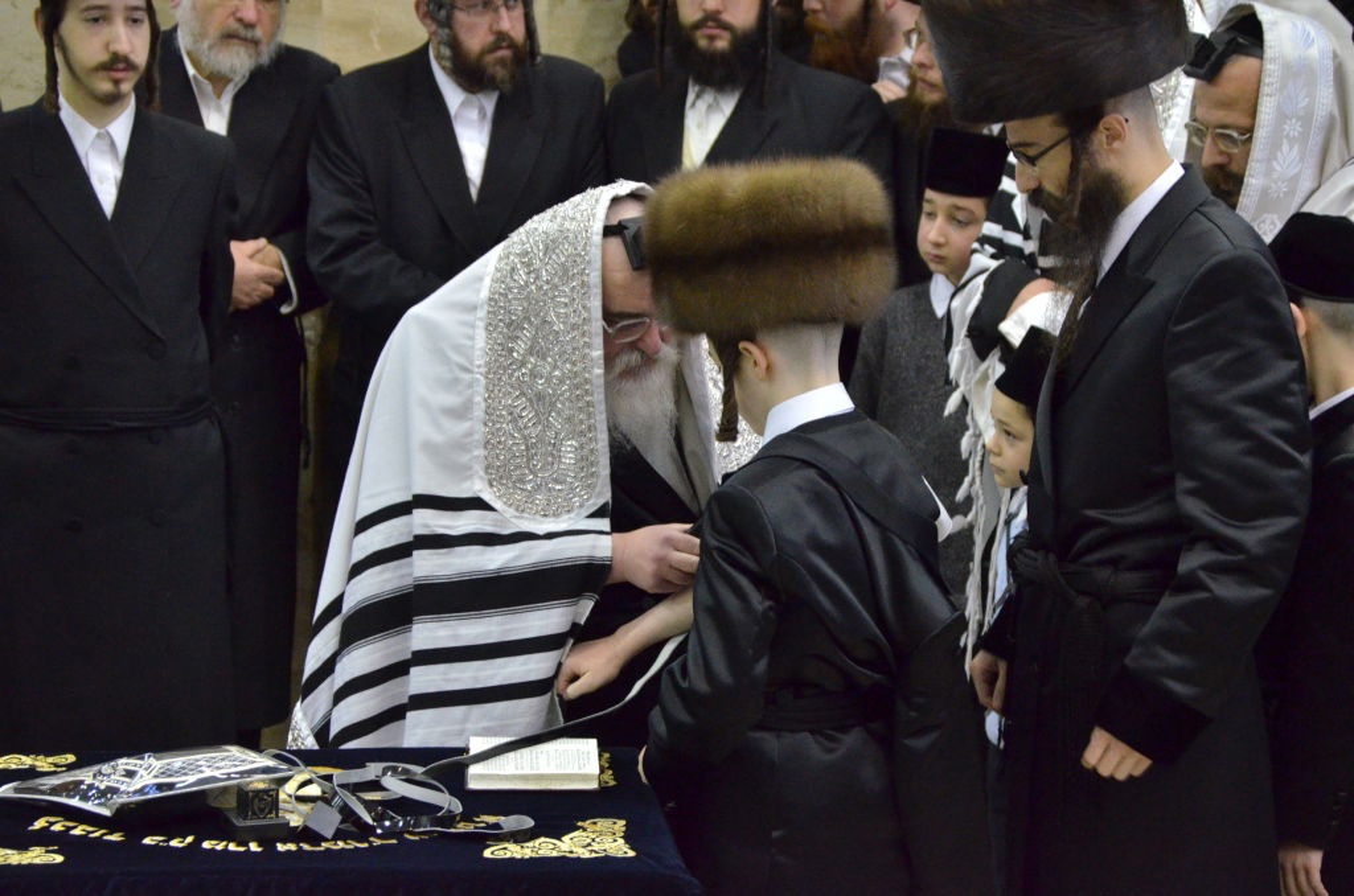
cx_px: 677
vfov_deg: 8.1
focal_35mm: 168
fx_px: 6305
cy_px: 448
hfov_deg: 12.3
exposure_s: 1/100
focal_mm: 112
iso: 2500
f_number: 5.6
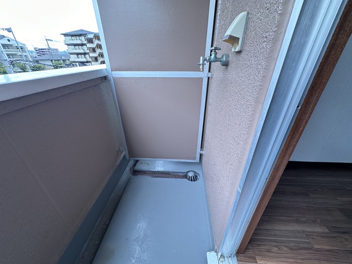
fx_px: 142
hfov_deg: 102.1
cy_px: 132
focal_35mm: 14
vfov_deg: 85.7
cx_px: 176
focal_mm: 2.22
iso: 50
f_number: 2.2
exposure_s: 1/99
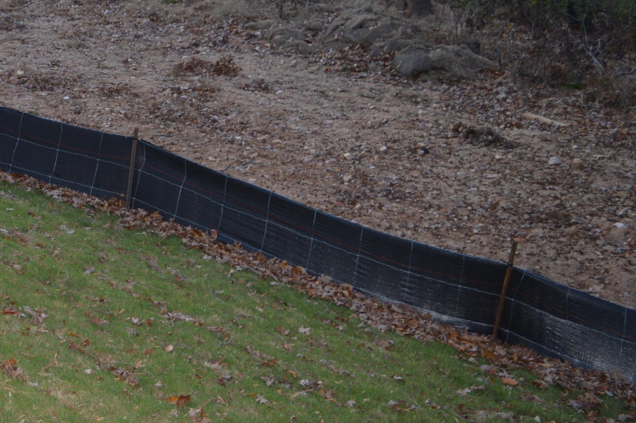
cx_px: -50
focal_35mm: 63
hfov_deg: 29.1
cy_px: 21
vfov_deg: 20.9
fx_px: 1112
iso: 125
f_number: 4
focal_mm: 18
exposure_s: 1/125
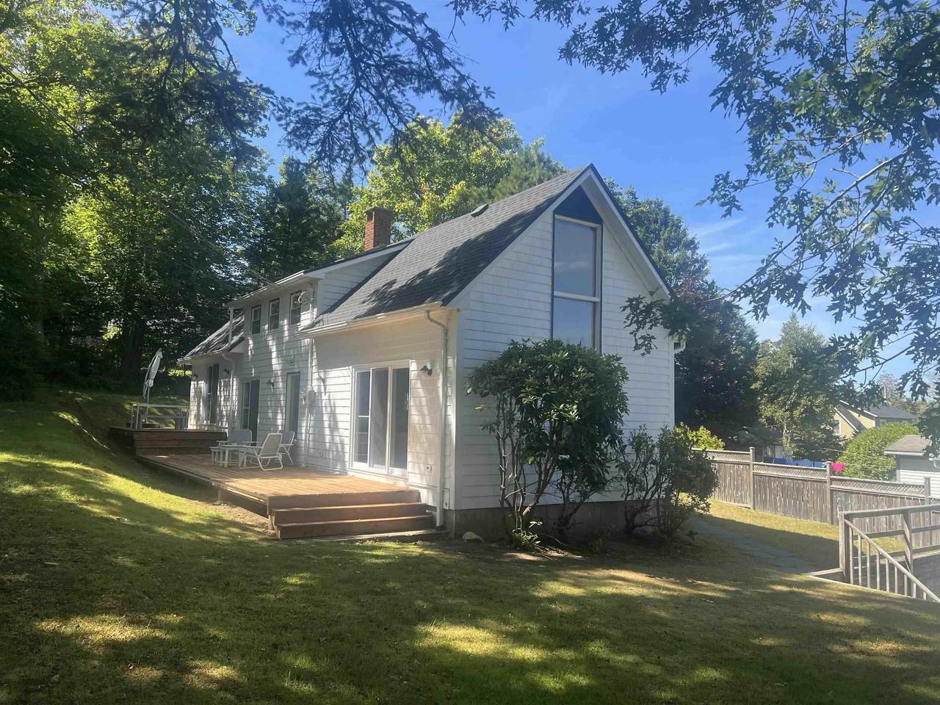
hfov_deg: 67.3
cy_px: 352
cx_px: 470
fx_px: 706
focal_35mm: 26
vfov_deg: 53.1
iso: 50
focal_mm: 5.7
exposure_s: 1/1468
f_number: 1.5
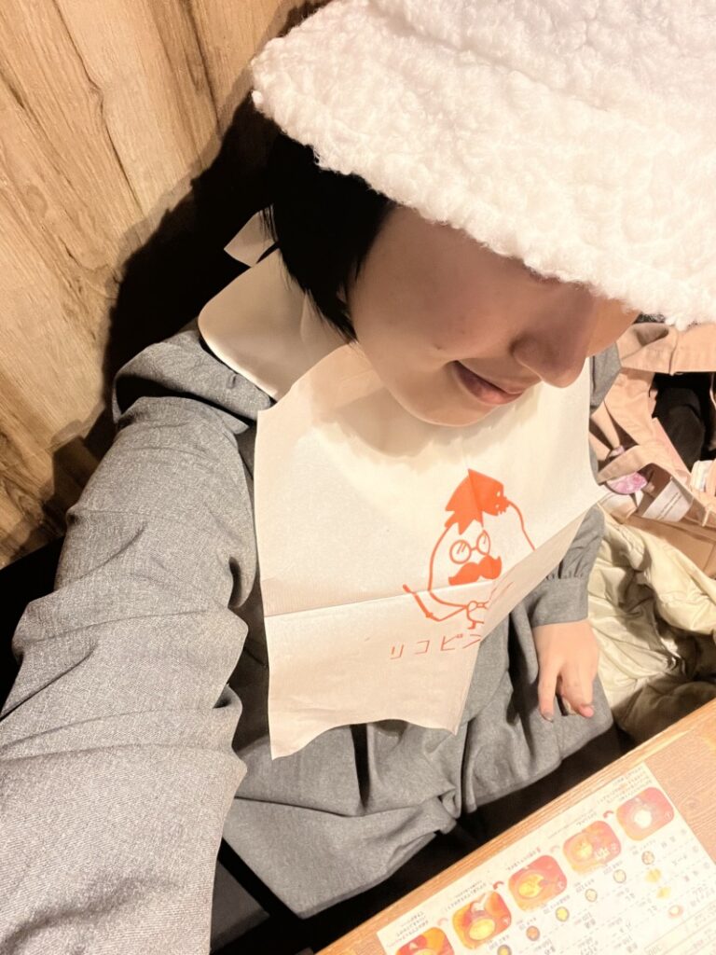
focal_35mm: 30
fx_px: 827
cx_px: 358
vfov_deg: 60.0
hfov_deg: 46.8
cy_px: 478
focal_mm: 2.71
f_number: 2.2
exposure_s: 1/60
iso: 200
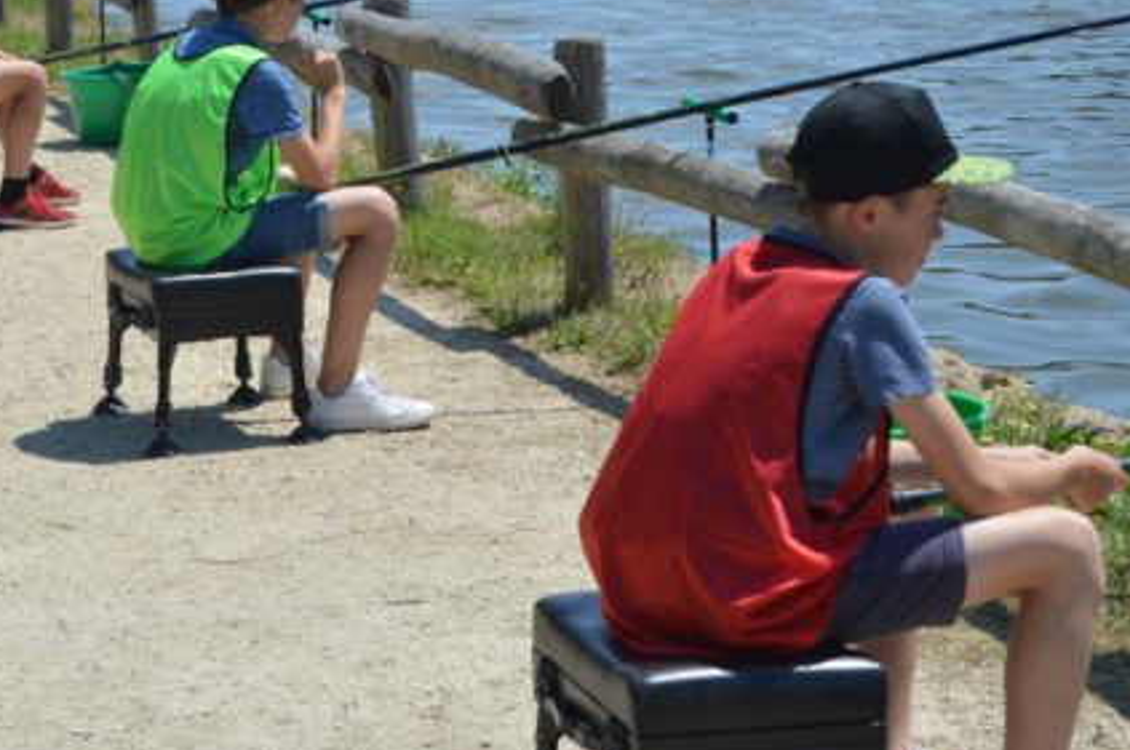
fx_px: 3417
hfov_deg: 18.8
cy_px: 105
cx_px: 451
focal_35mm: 109
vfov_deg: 12.5
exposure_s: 1/250
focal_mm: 40
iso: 100
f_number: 8
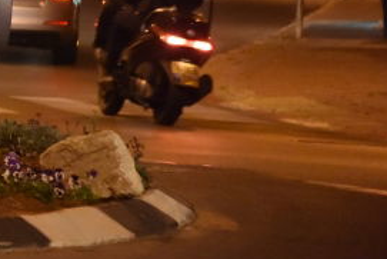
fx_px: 4549
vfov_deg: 3.2
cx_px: -328
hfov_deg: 4.8
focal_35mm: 423
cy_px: -137
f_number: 4
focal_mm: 112
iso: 2500
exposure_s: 1/100
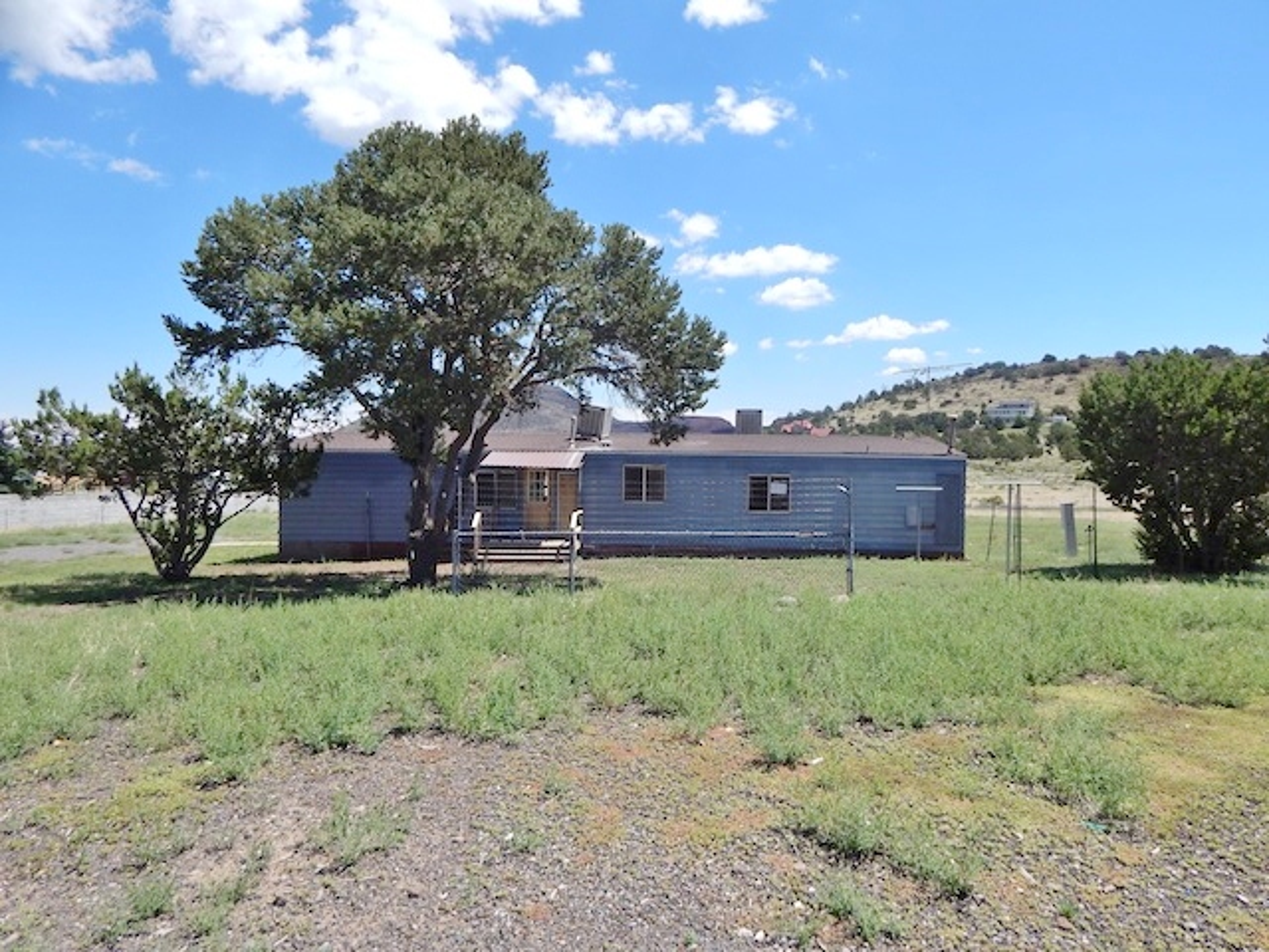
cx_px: 634
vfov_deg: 58.9
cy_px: 476
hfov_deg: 73.9
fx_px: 843
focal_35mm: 23
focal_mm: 4
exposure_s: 1/1500
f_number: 3
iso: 125
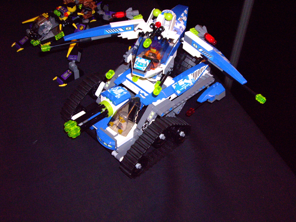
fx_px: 402
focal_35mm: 47
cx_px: 148
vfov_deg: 30.9
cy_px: 111
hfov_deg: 40.4
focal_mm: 7.6
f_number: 3
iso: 400
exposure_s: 1/50
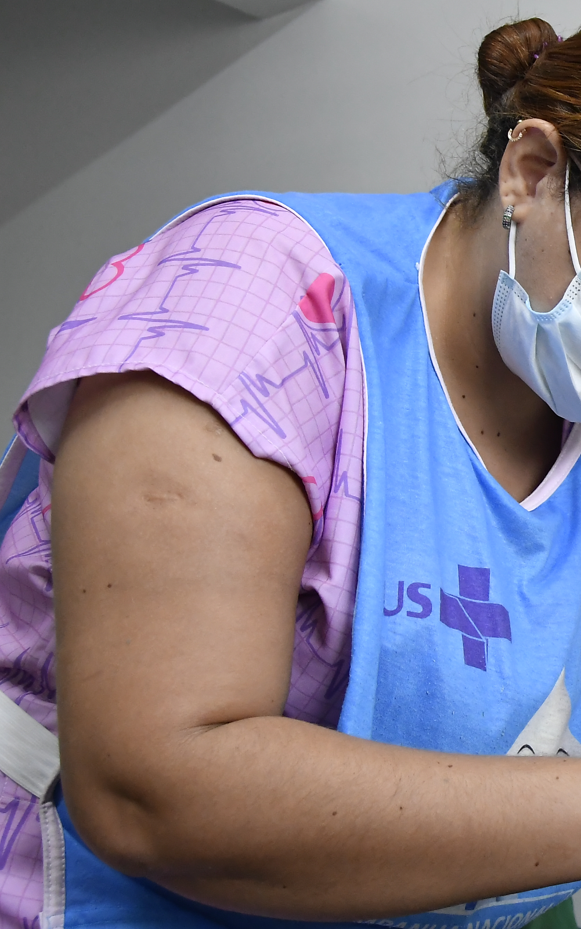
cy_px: 581
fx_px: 1925
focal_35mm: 76
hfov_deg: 15.6
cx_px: 907
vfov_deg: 27.1
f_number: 6.3
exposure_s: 1/160
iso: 2200
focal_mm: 24
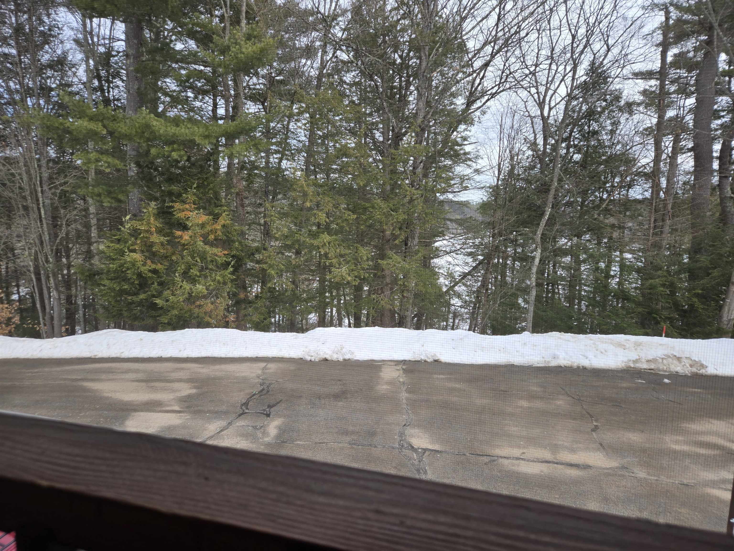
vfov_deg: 58.9
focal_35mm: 23
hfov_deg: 73.9
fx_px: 488
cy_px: 276
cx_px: 367
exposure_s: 1/622
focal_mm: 5.4
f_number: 1.8
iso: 25
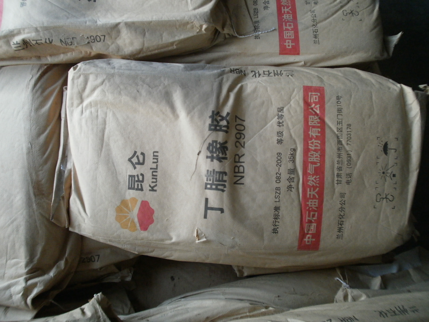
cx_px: 214
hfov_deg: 58.4
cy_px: 161
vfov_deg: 45.4
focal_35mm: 31
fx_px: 384
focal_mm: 5.45
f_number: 2.9
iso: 400
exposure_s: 1/80
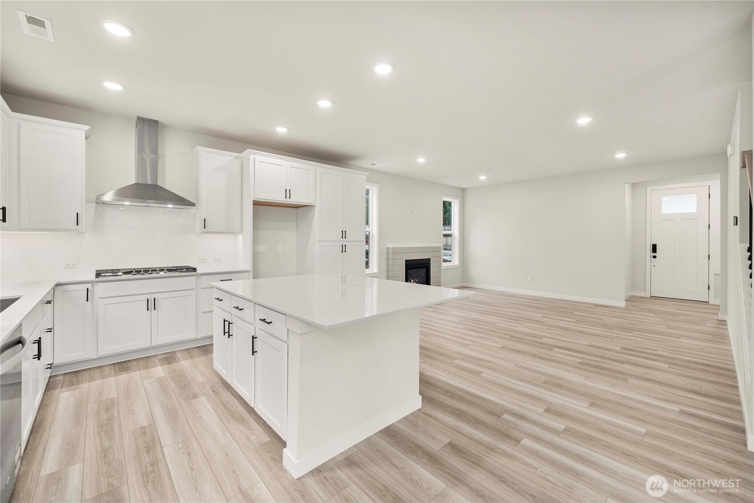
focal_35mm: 14
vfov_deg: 81.3
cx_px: 377
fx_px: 293
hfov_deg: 104.2
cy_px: 252
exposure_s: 1/60
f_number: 6.3
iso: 100
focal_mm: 14
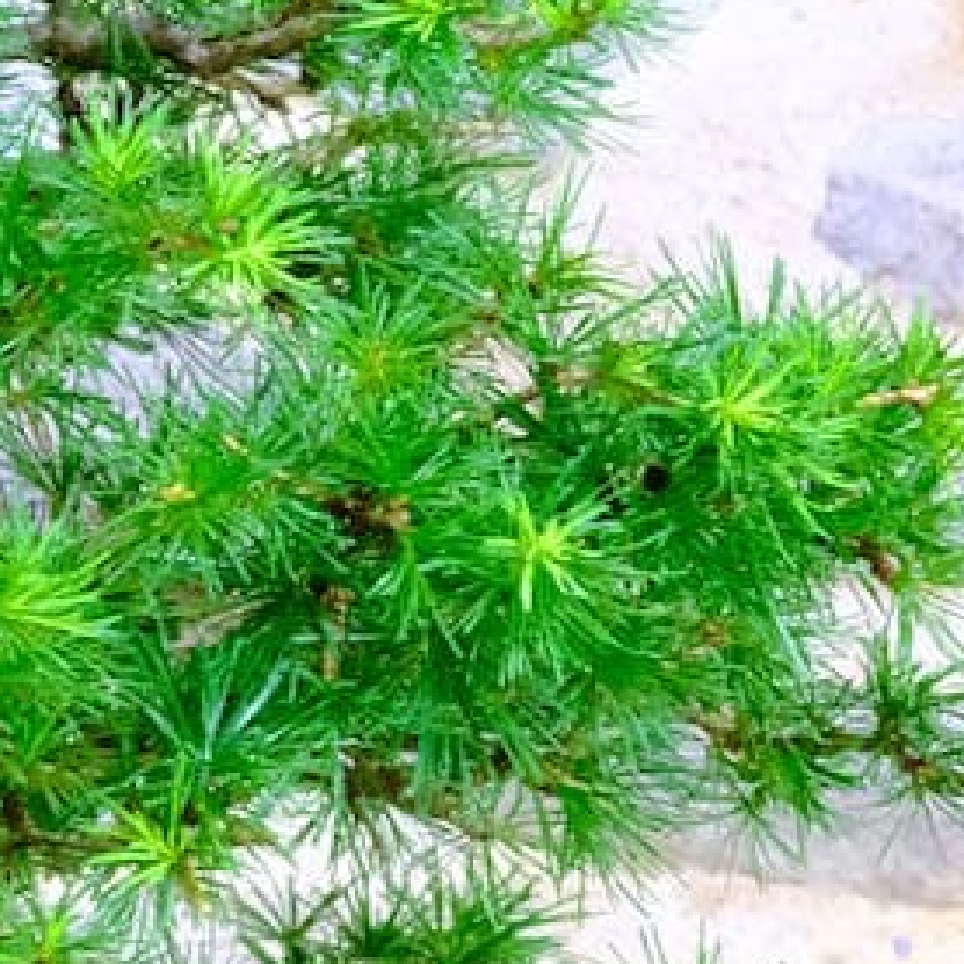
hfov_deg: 7.9
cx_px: 66
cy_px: 1093
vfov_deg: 7.9
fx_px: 6932
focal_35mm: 220
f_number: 11
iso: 3200
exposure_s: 1/30
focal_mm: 37.4
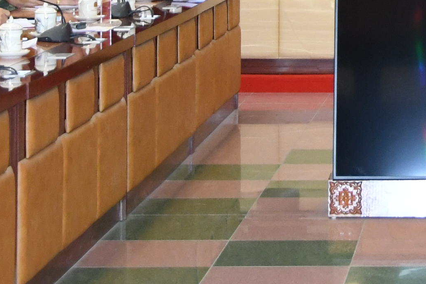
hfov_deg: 11.9
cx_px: 520
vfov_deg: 8.0
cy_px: -149
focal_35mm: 169
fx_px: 2000
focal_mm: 28
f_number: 4
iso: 2500
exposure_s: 1/200
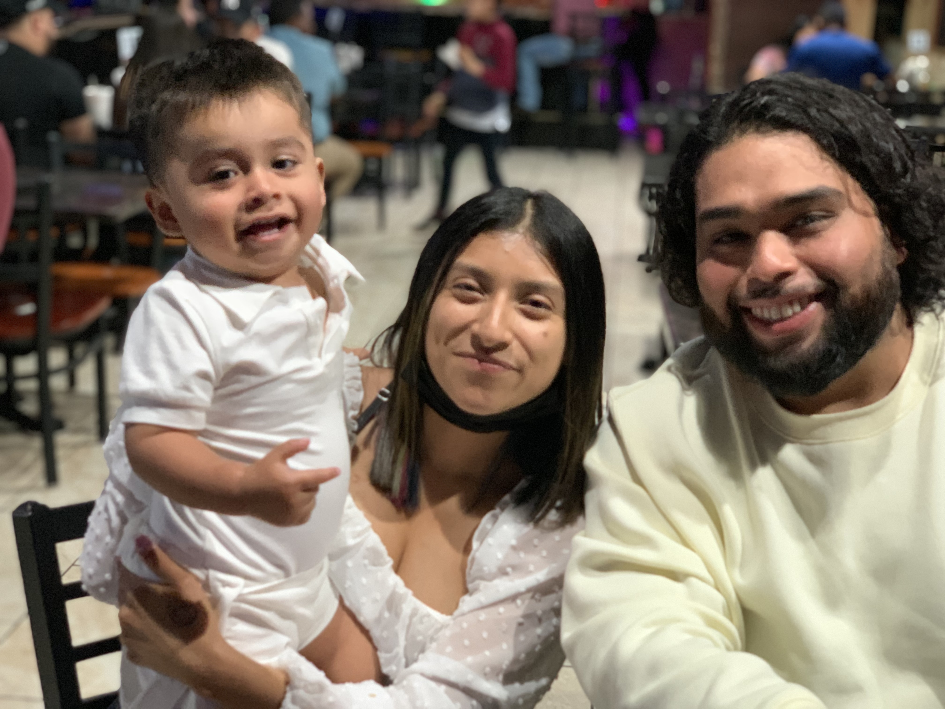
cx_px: 472
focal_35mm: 52
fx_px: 1420
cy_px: 354
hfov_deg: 36.8
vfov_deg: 28.0
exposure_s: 1/30
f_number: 2.4
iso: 640
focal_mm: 6
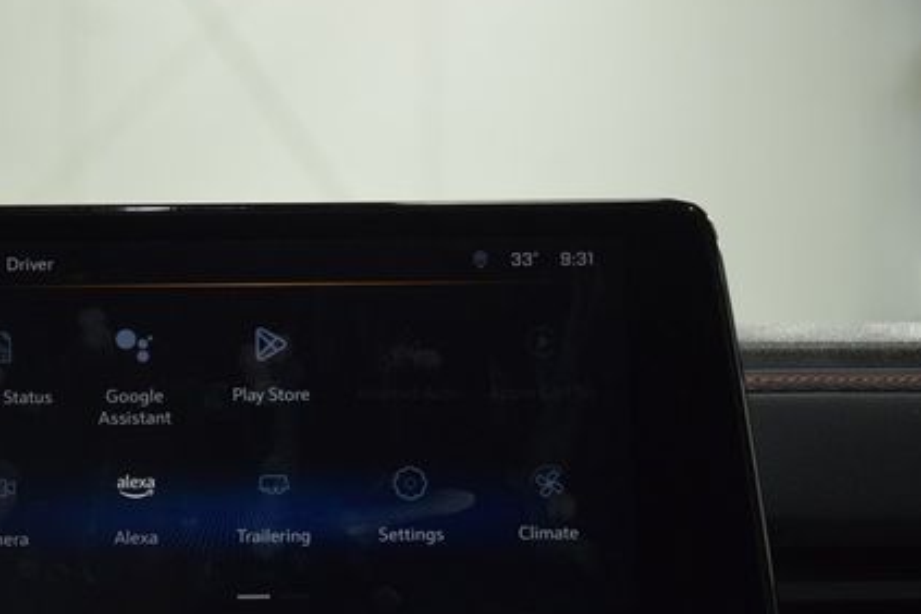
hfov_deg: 12.9
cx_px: 257
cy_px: 437
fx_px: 4067
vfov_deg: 8.6
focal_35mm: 159
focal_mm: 70
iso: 2200
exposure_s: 1/125
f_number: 4.5
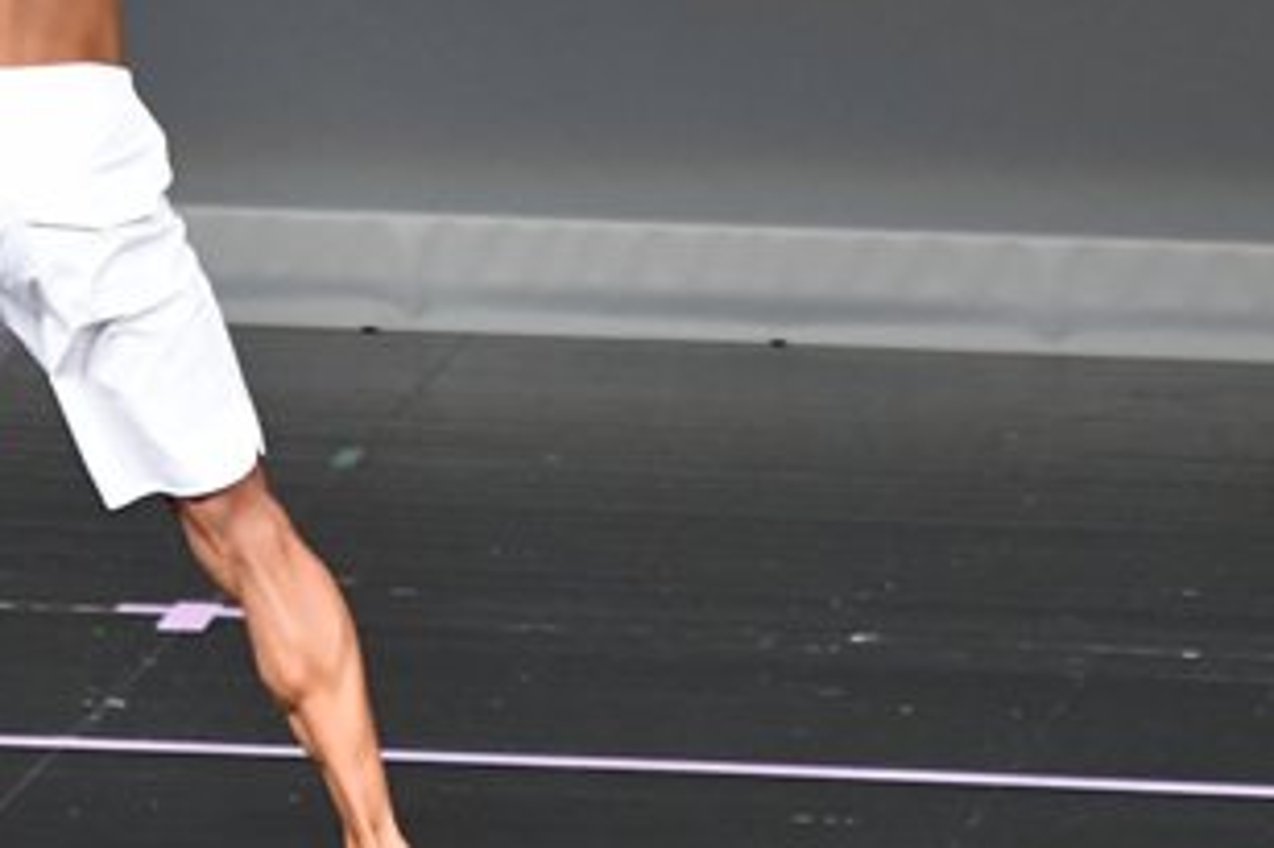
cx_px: 304
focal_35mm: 868
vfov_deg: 1.6
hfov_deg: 2.4
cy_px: 132
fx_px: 30700
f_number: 5.6
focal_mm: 230
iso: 5000
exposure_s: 1/400
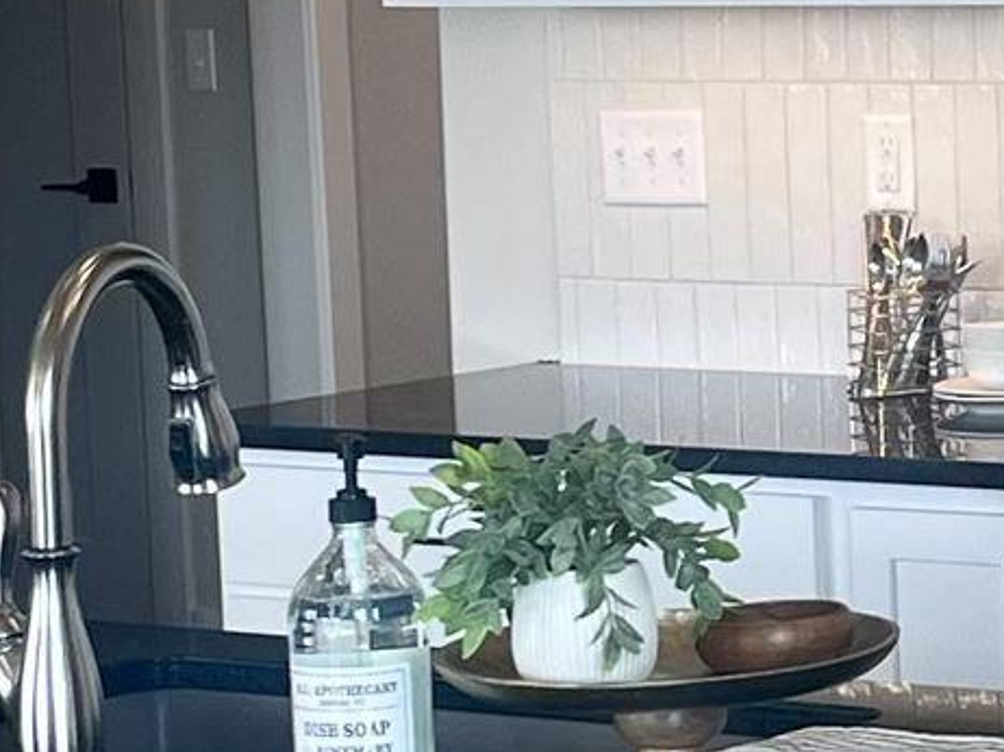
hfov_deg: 11.1
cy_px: 430
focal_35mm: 173
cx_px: 1389
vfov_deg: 8.6
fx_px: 5015
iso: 32
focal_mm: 5.1
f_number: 1.6
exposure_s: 1/120
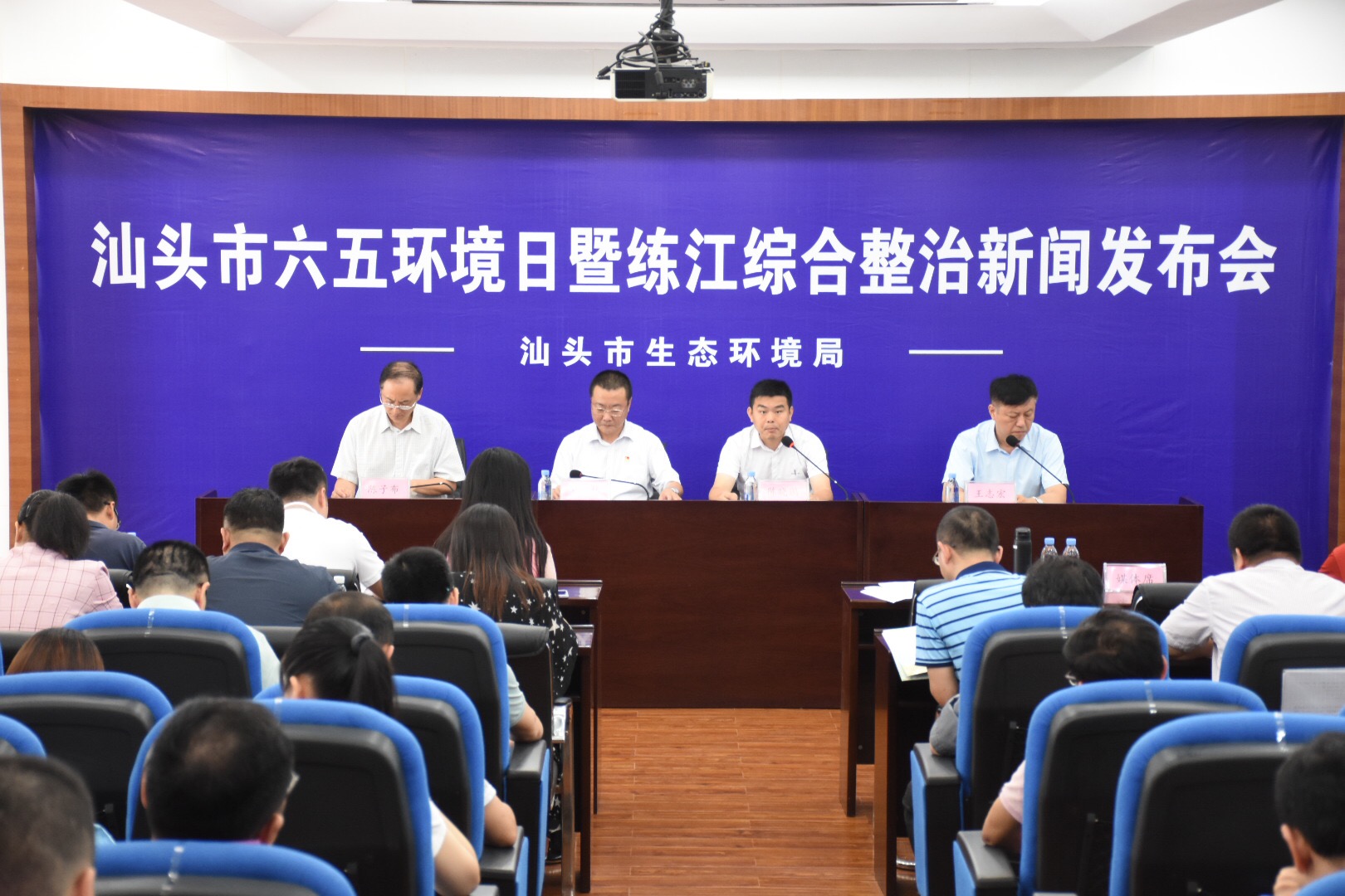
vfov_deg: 17.5
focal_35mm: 78
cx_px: 672
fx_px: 2914
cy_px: 448
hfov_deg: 26.0
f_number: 4.8
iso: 1250
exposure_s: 1/25
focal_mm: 52
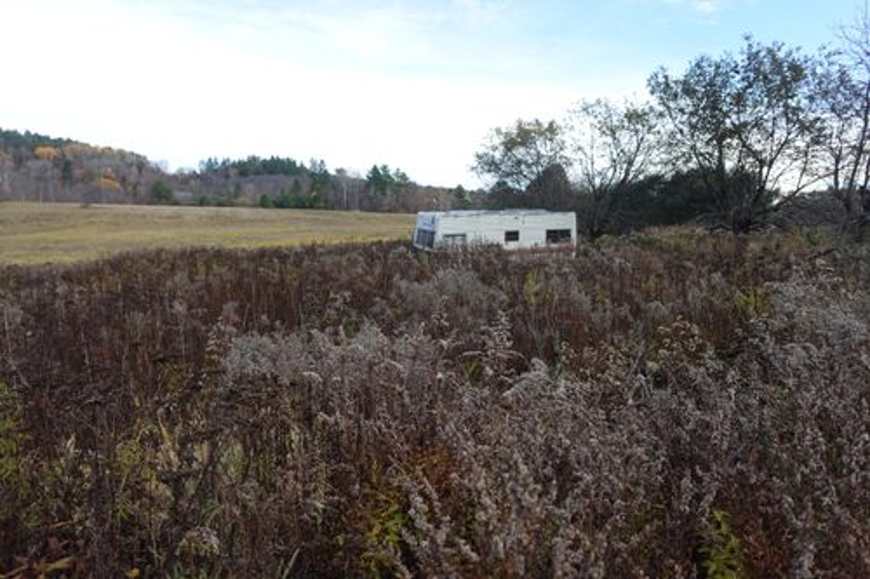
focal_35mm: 20
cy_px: 290
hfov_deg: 84.0
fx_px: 483
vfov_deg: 61.9
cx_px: 435
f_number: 2
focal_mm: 7.6
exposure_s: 1/1000
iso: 125
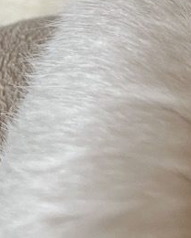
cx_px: 356
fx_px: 926
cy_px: -214
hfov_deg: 10.9
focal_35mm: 131
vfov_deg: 13.0
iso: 64
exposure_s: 1/60
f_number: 1.6
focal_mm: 5.1
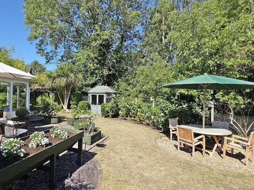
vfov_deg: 71.6
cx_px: 105
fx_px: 132
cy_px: 95
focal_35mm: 18
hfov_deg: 86.9
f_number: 2.2
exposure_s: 1/1314
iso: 50
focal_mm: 2.2
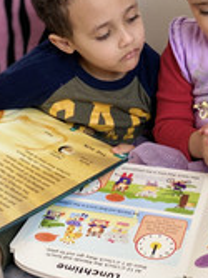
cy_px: 33
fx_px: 626
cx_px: 141
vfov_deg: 24.4
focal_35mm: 78
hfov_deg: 18.8
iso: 100
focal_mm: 4.25
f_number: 1.8
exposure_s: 1/60
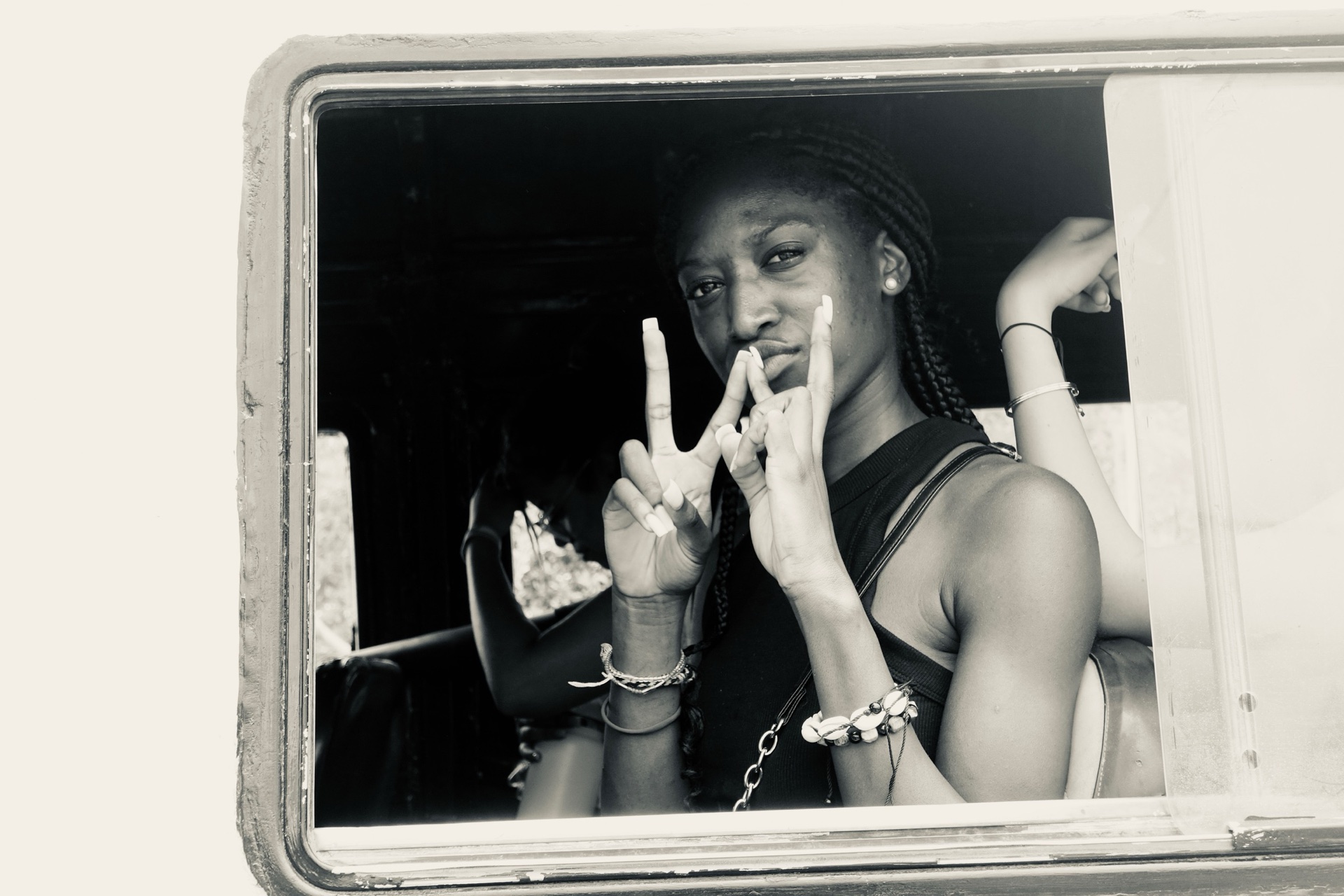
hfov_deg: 38.2
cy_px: 448
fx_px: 1941
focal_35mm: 52
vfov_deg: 26.0
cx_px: 672
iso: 125
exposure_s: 1/200
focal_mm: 18.89
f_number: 4
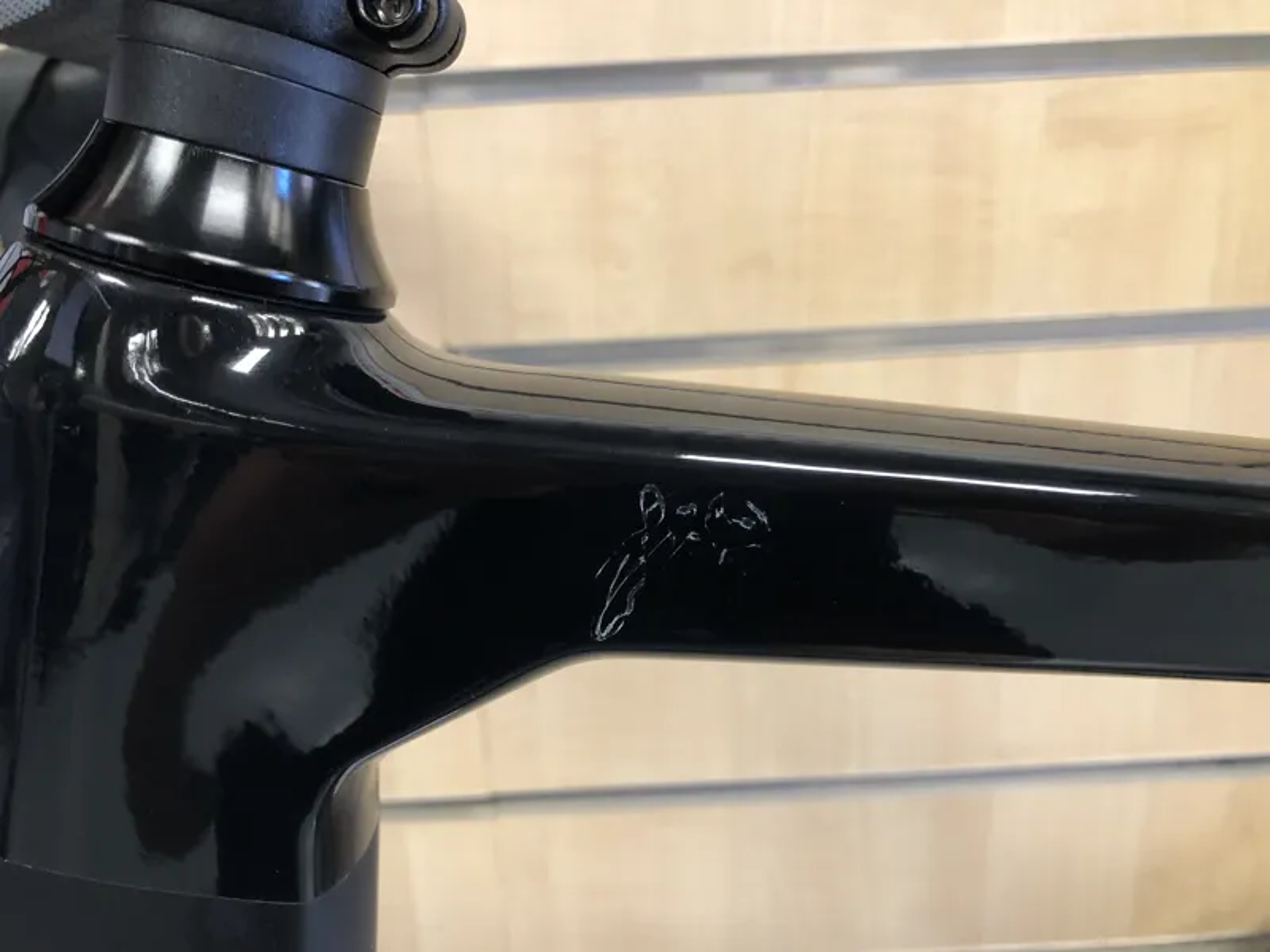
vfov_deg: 49.7
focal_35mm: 28
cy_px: 476
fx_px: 1027
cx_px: 635
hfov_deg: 63.4
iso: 80
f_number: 1.8
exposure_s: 1/17
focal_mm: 3.99
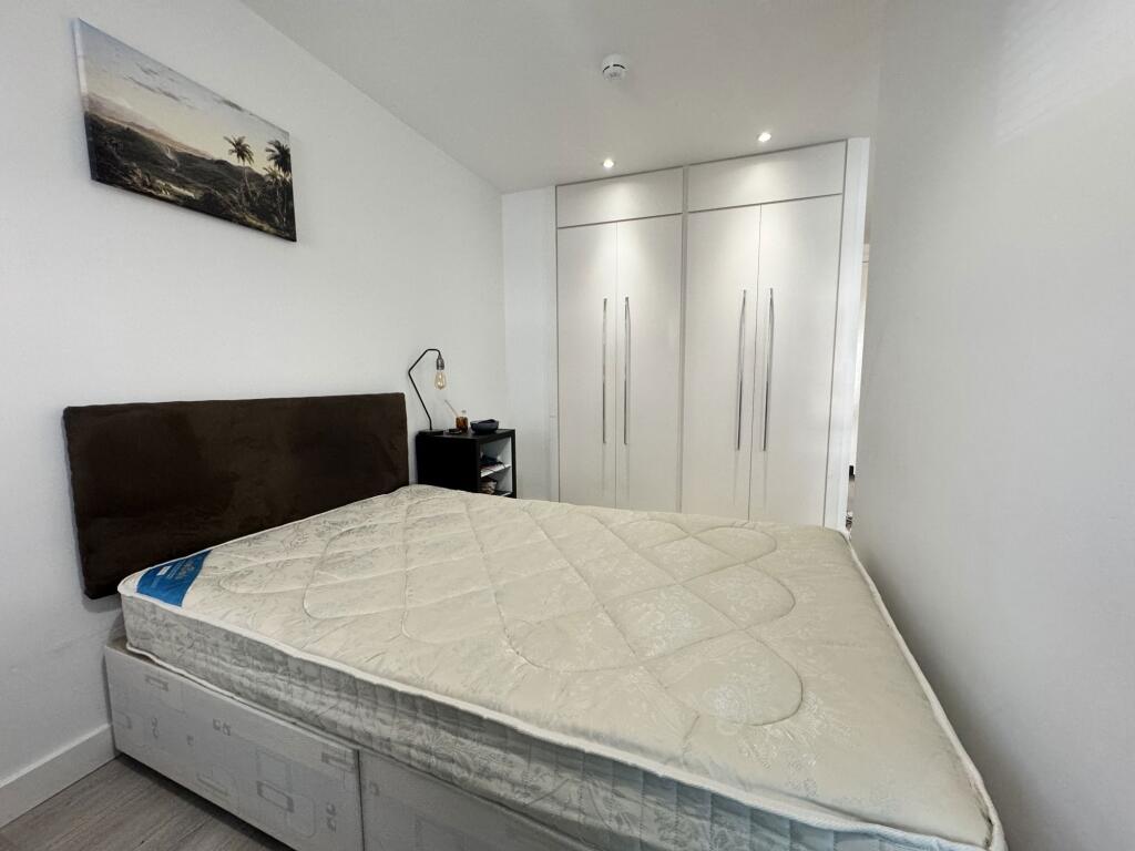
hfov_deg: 102.1
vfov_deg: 85.7
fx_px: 459
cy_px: 426
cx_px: 568
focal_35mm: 14
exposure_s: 1/100
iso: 250
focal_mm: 2.22
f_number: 2.2
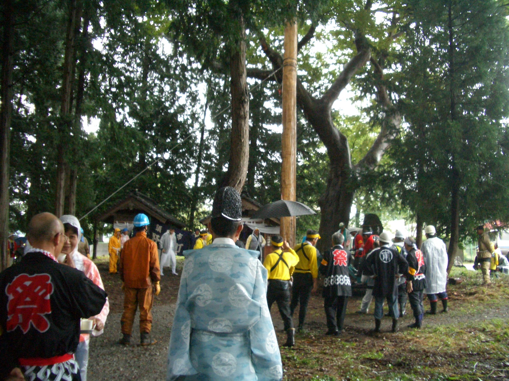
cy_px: 190
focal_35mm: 35
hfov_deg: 52.6
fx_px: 515
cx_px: 254
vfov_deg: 40.7
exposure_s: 1/40
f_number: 2.6
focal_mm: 5.8
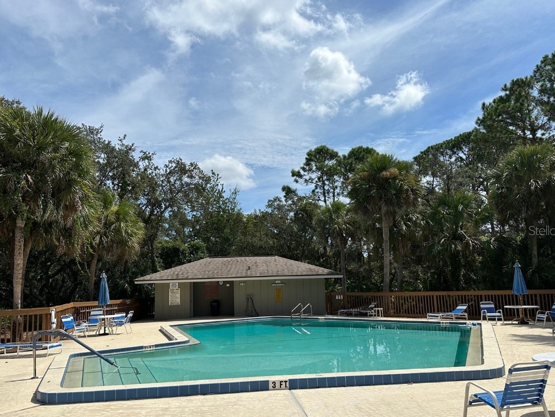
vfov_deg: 51.3
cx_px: 274
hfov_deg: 65.3
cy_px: 230
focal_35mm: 27
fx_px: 433
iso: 80
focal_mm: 6.86
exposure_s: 1/8929
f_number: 1.78
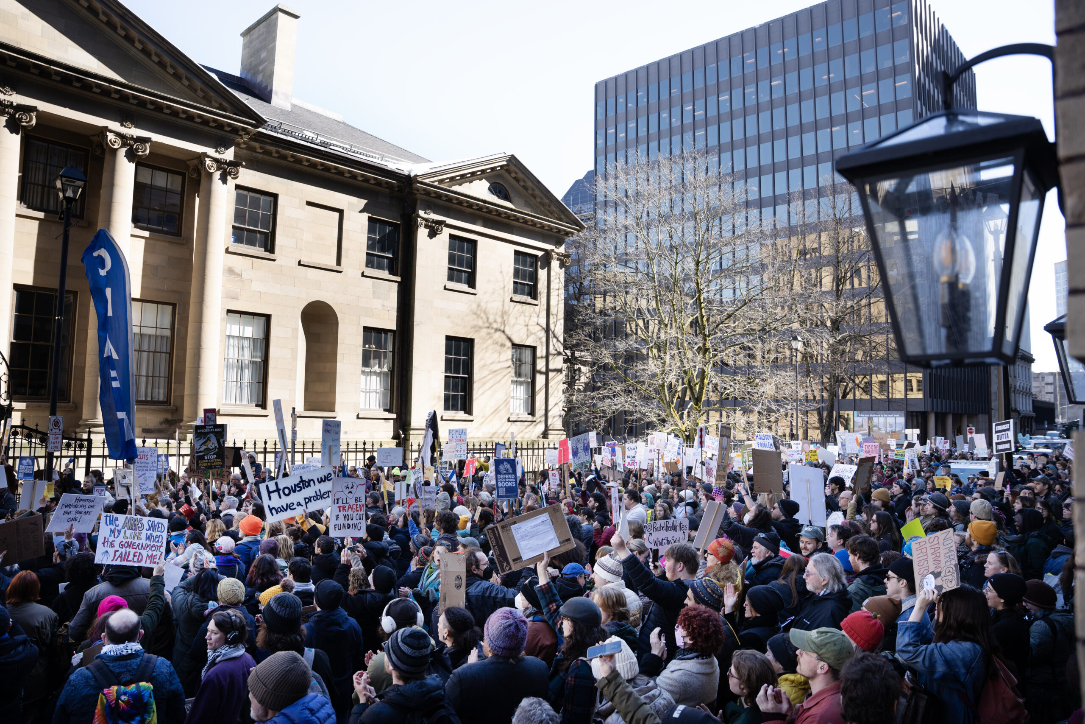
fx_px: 723
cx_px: 542
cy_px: 362
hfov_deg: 73.7
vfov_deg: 53.1
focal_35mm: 24
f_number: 4
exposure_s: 1/500
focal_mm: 24
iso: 320
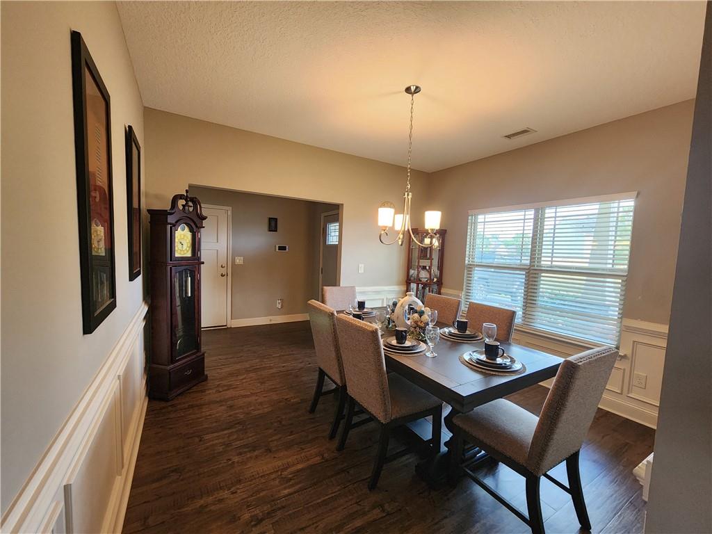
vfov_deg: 89.9
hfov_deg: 106.2
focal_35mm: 13
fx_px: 267
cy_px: 267
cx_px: 356
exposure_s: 1/60
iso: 400
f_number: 2.2
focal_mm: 2.2
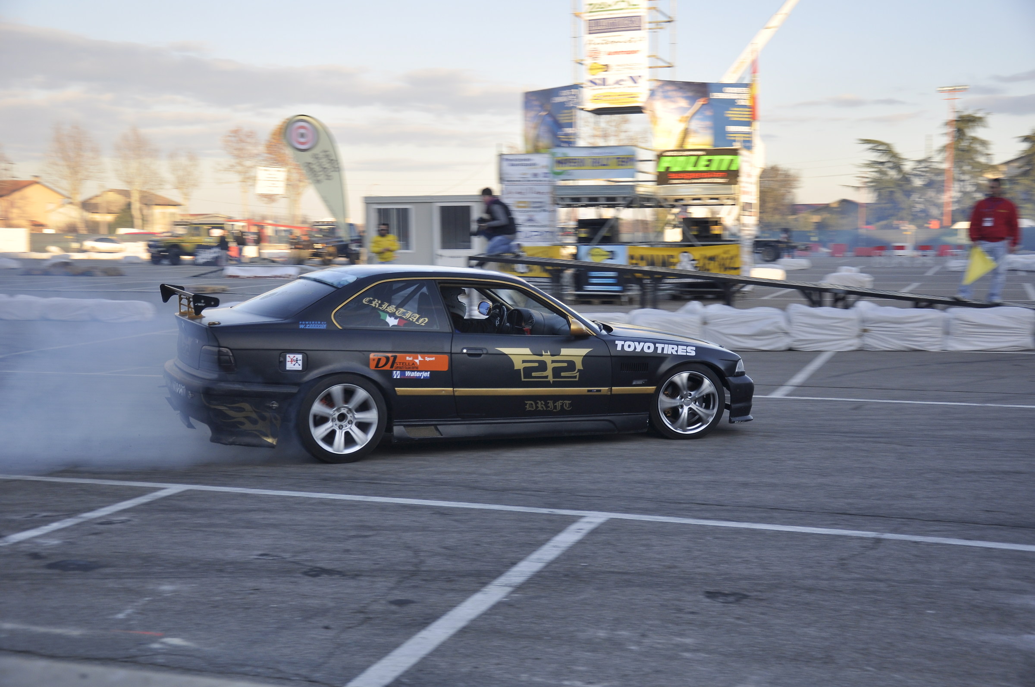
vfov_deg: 29.8
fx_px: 1292
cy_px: 344
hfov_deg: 43.7
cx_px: 518
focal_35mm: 45
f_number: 4.2
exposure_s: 1/320
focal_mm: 30
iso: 200
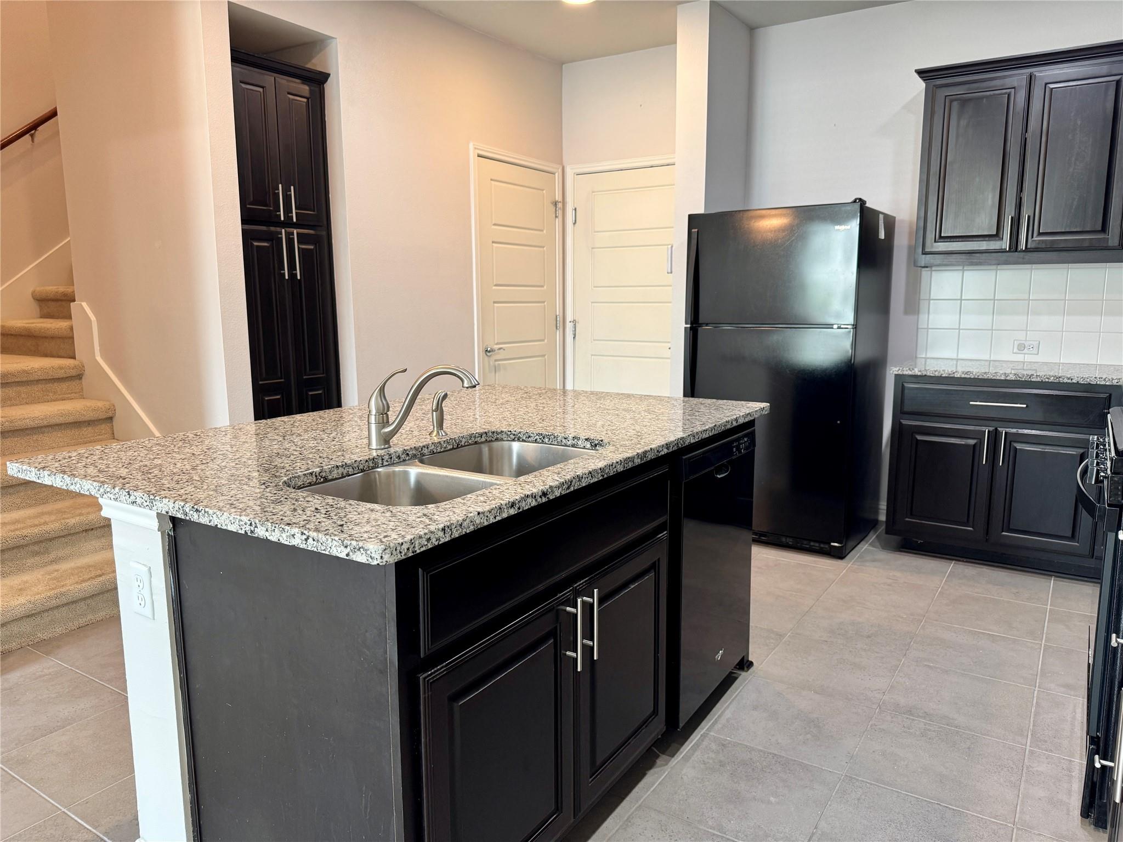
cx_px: 562
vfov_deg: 56.8
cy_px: 421
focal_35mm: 24
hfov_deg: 71.6
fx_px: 779
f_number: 1.78
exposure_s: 1/60
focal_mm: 6.76
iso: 125
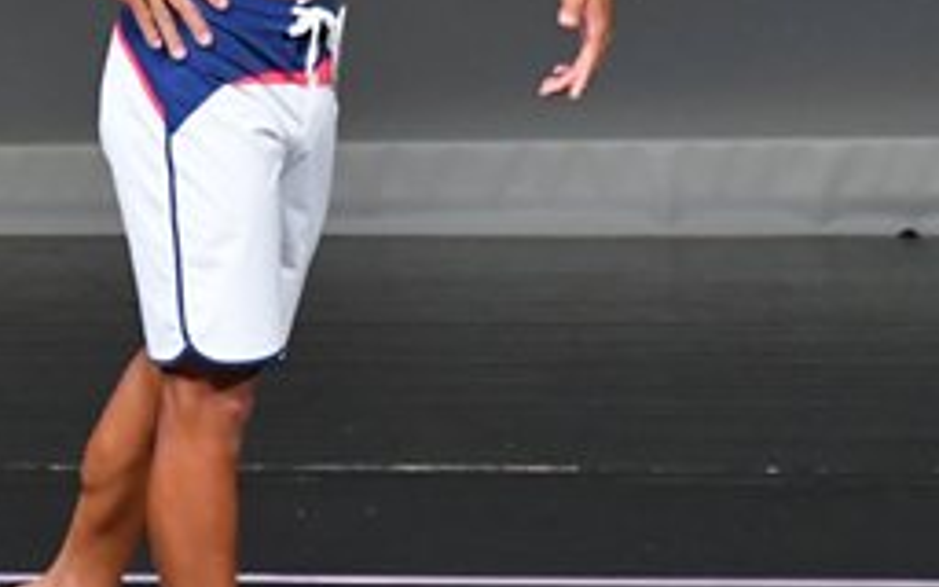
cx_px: -427
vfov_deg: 1.4
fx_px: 24849
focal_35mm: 971
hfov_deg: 2.2
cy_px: 99
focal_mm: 210
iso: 4000
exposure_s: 1/400
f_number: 5.6
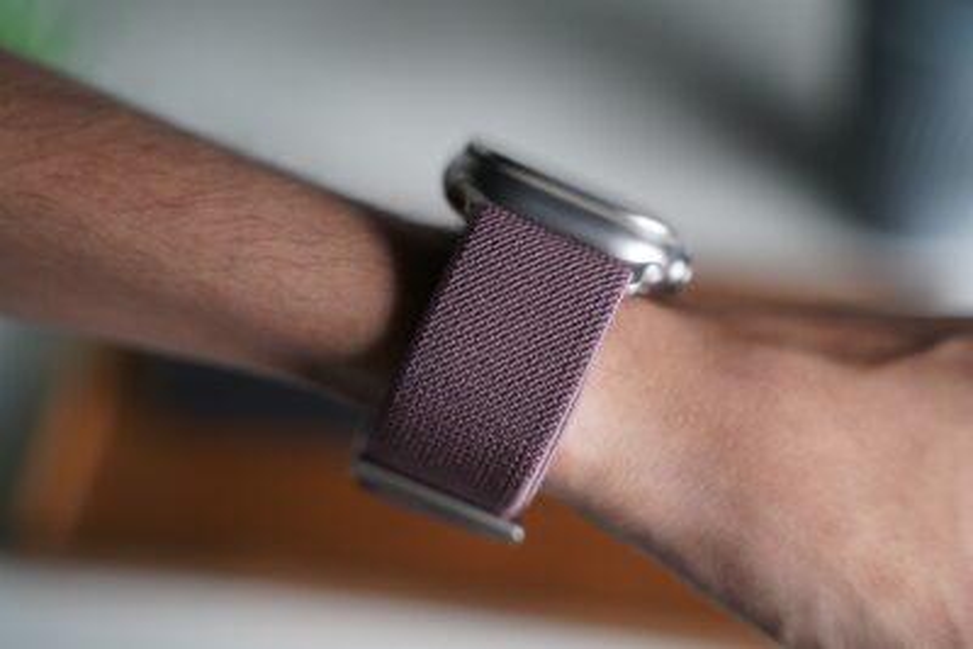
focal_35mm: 62
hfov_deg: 32.4
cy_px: 324
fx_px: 1676
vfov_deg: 21.9
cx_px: 486
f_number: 2.8
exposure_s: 1/90
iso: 1600
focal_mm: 62
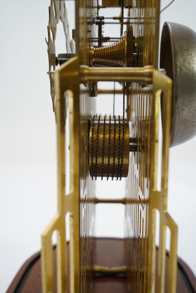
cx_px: 98
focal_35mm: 34
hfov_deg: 38.9
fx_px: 278
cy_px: 146
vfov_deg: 55.8
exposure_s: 1/50
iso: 640
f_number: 6.3
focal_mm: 34
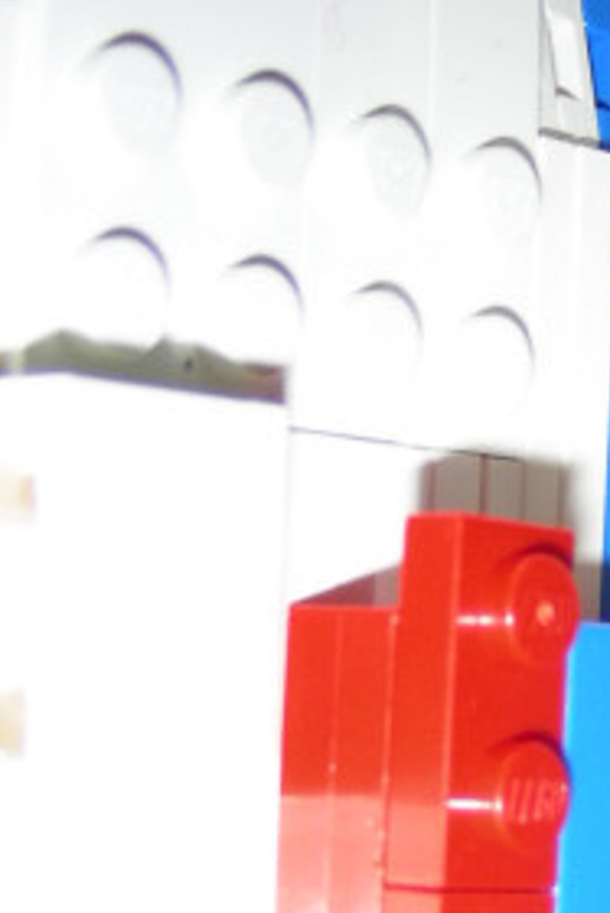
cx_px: 881
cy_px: 887
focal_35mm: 113
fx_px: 2868
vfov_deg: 17.7
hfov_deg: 11.7
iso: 50
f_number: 3.5
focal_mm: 6.3
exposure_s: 1/60.1
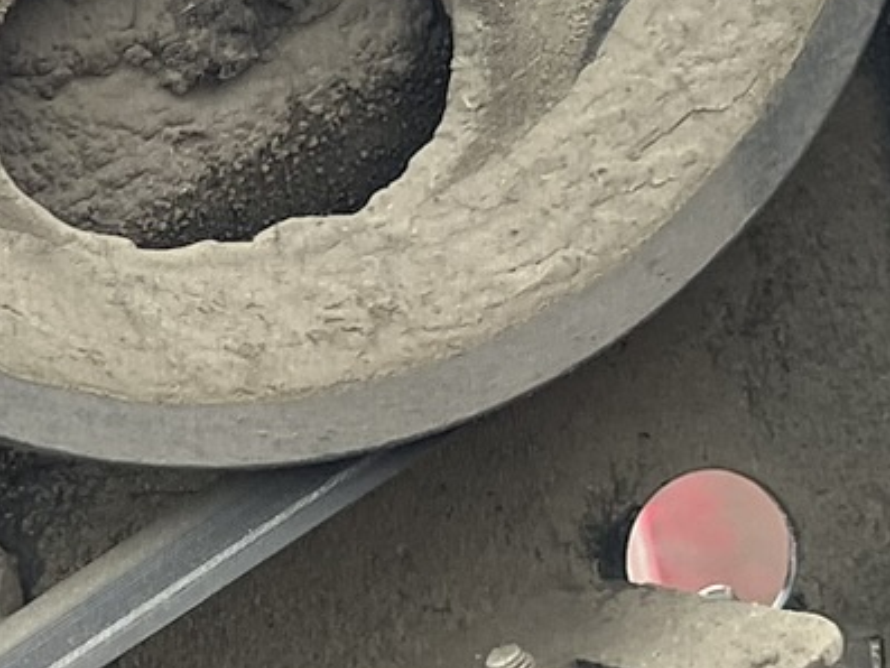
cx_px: -1222
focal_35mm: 134
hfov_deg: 12.0
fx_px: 3446
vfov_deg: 11.1
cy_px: 289
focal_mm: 5.1
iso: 64
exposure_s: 1/121
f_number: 1.6
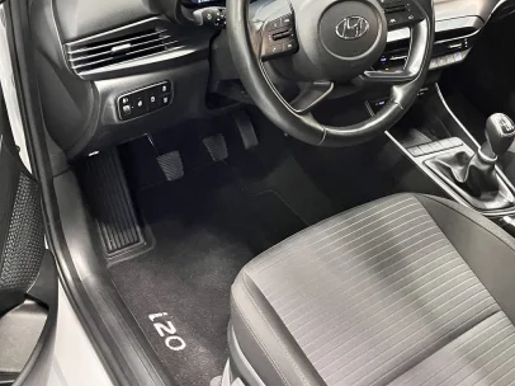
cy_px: 116
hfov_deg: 45.8
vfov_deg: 34.6
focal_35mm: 41
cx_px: 255
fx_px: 610
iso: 640
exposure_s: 1/36
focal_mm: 5.1
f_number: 1.6
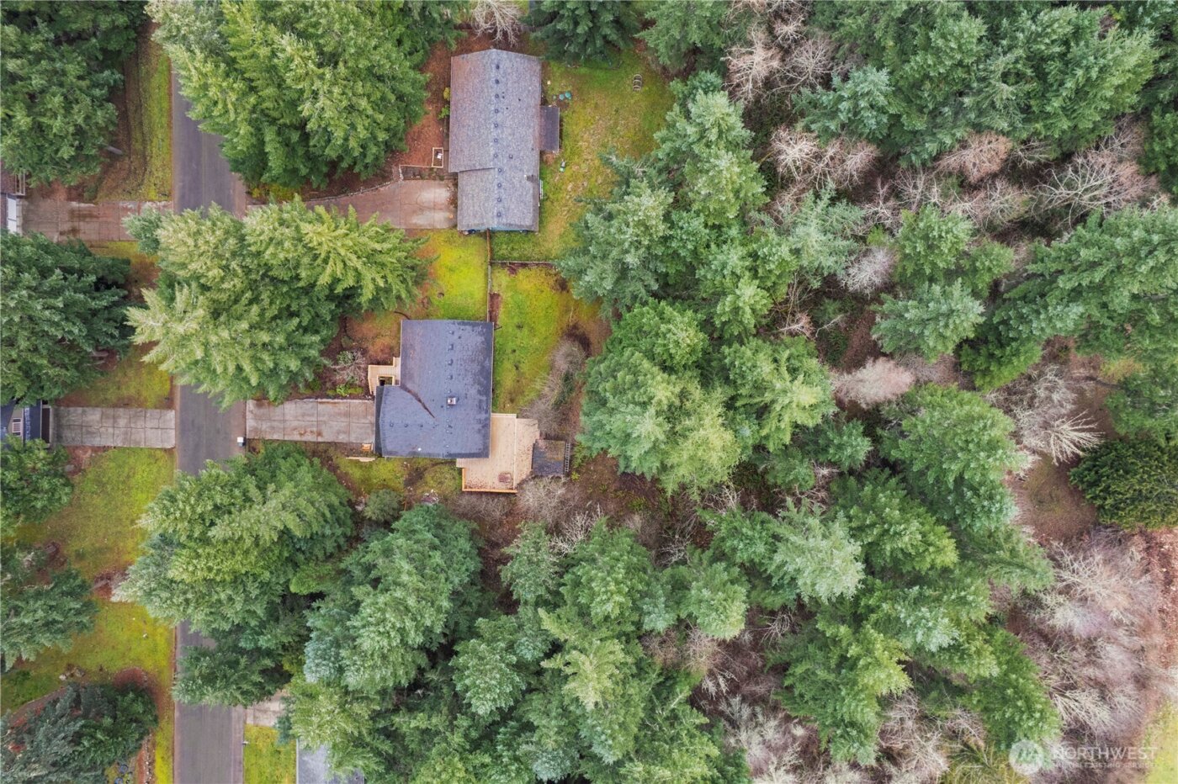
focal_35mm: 22
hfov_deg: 78.6
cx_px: 589
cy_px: 392
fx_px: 720
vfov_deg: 57.2
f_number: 2.8
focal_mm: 8.38
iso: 100
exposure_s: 1/60
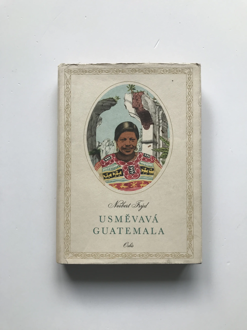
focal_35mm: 28
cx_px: 124
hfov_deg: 49.7
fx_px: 266
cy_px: 165
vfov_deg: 63.4
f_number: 1.8
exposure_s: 1/100
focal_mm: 3.99
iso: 32
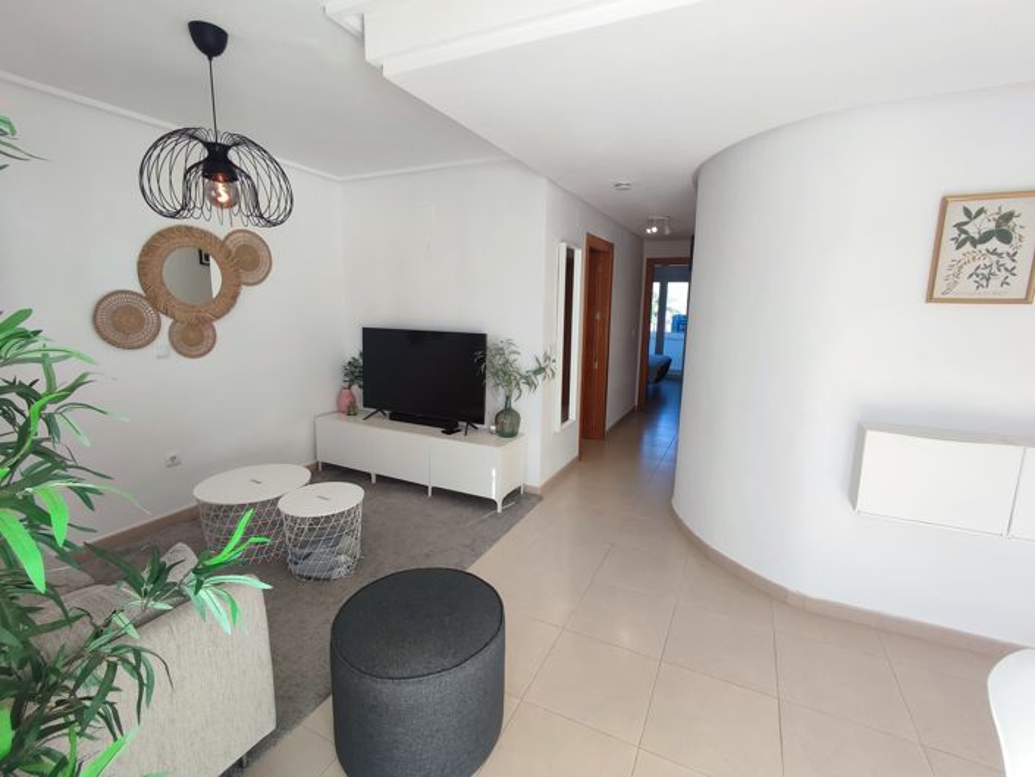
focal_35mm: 16
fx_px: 478
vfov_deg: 78.1
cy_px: 388
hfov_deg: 94.5
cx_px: 518
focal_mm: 1.65
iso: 62
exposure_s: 1/100
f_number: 2.2
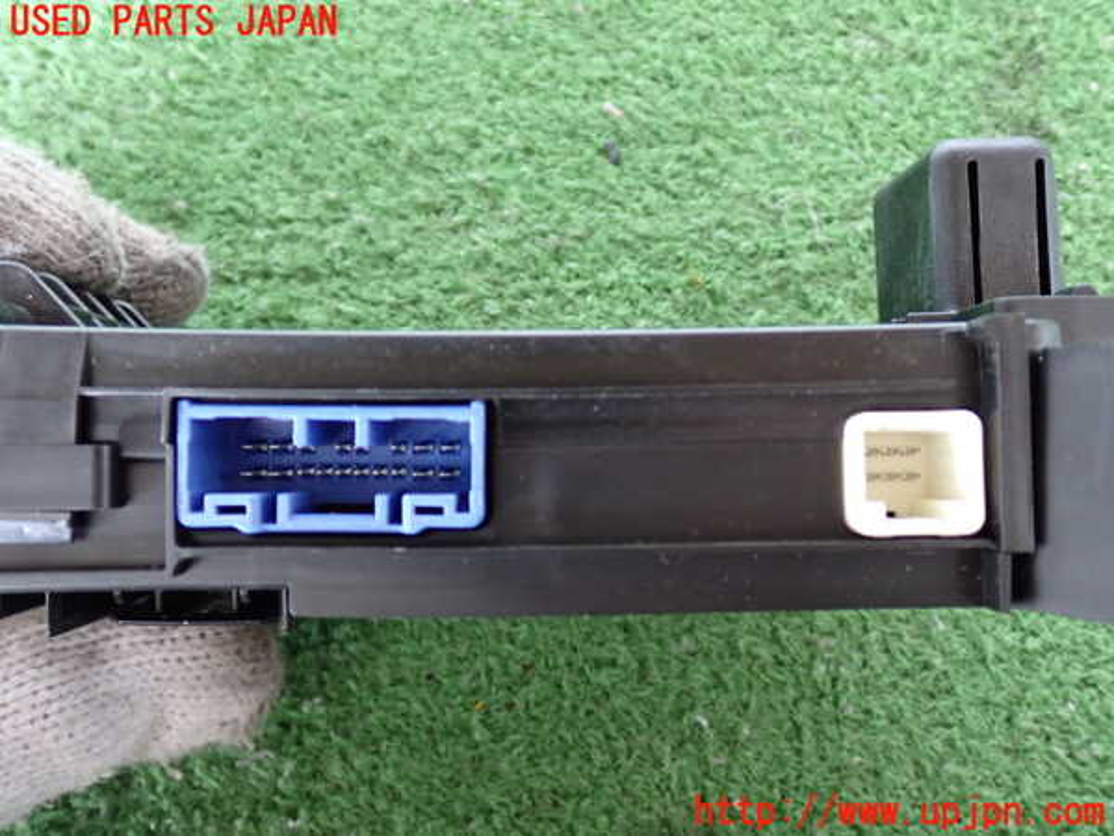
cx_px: 557
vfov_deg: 39.7
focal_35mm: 36
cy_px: 418
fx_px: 1159
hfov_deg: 51.4
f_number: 2.5
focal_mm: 6.37
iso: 800
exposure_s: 1/25
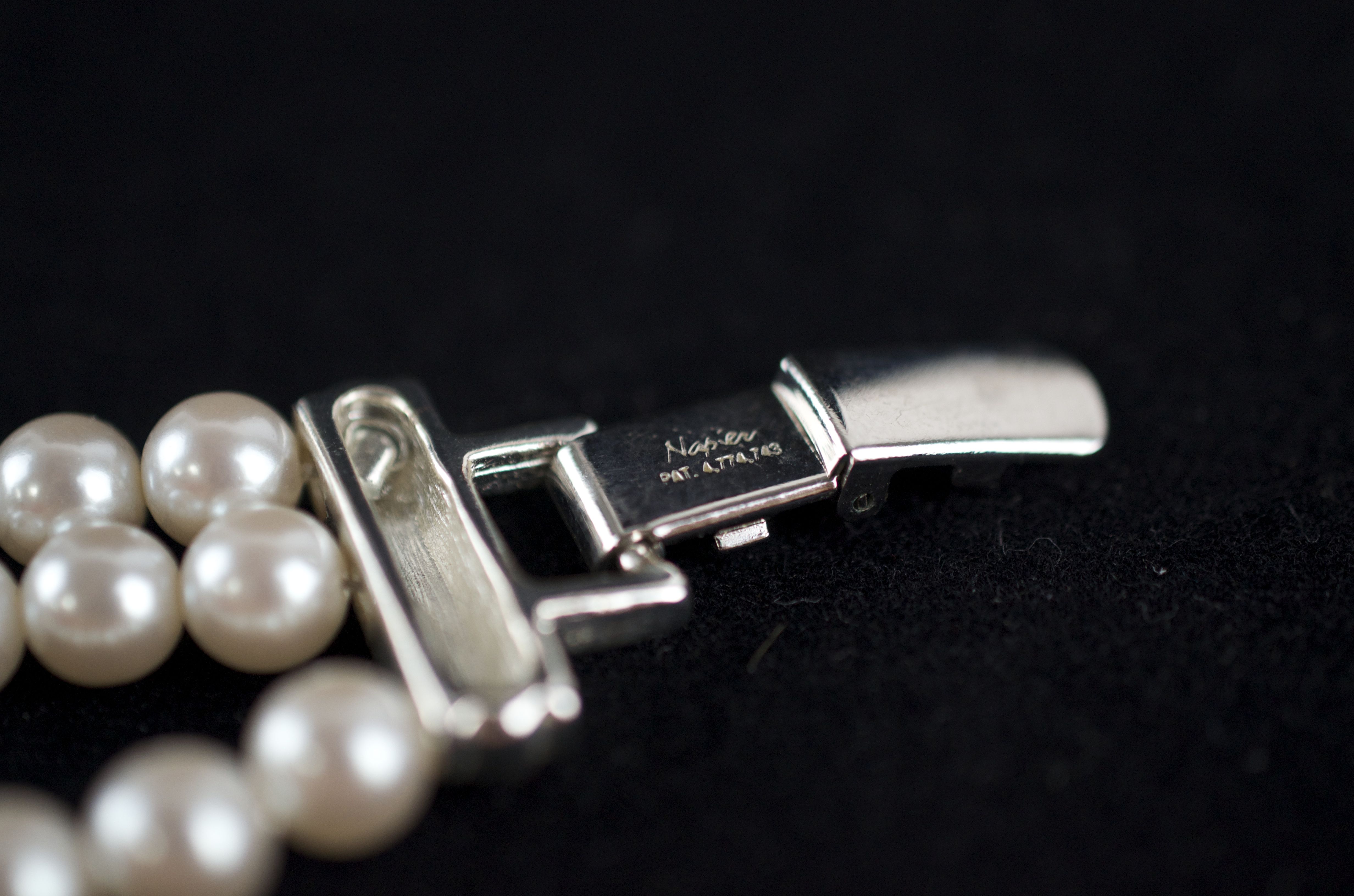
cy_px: 448
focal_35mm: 60
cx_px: 677
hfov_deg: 33.5
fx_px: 2252
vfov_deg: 22.5
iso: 800
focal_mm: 40
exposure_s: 1/160
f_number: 4
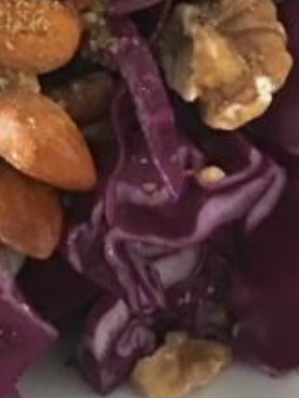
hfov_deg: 10.7
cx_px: -84
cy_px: -135
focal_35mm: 136
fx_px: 1563
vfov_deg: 13.9
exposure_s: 1/8
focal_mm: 4.15
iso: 80
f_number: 2.2
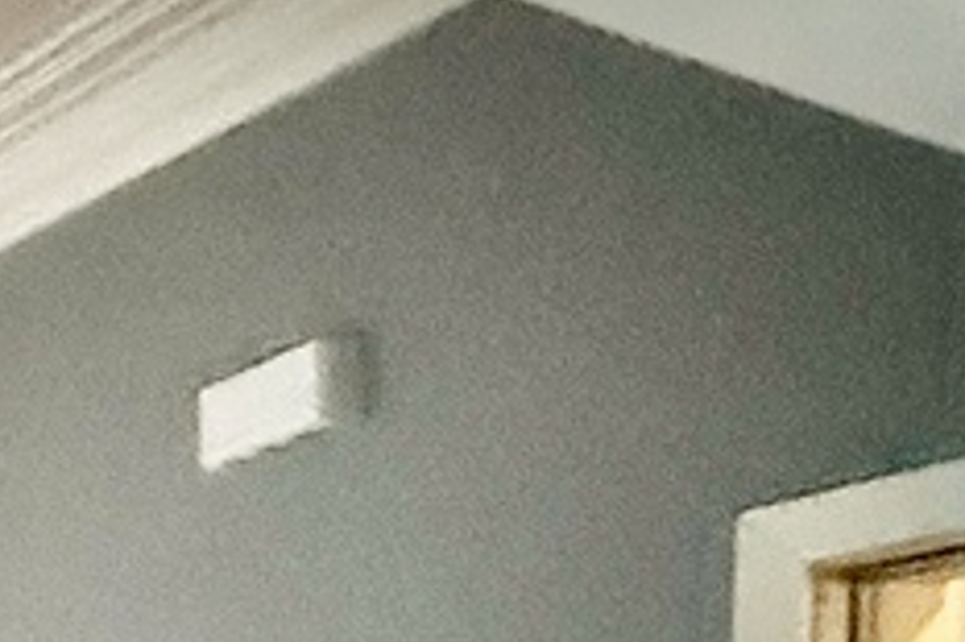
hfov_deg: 15.2
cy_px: 1201
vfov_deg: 13.4
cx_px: -1242
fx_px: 2411
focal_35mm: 90
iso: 1000
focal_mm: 2.22
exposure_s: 1/40
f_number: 2.2
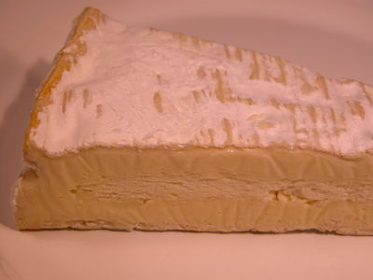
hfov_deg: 23.6
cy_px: 140
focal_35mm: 83
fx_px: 894
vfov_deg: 17.8
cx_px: 186
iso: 100
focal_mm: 21
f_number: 3.5
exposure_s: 1/120
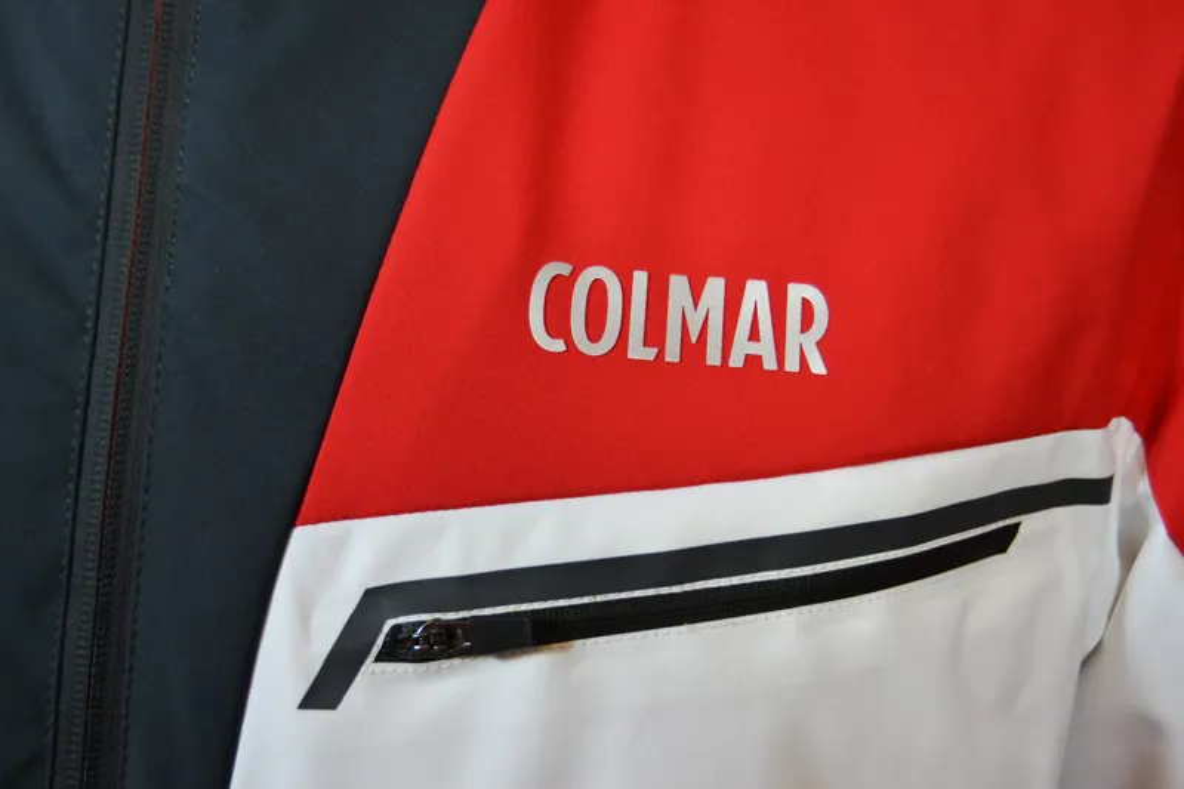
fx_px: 1677
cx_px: 592
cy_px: 394
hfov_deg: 38.9
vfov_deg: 26.5
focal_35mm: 51
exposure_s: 1/80
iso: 400
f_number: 4.5
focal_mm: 34
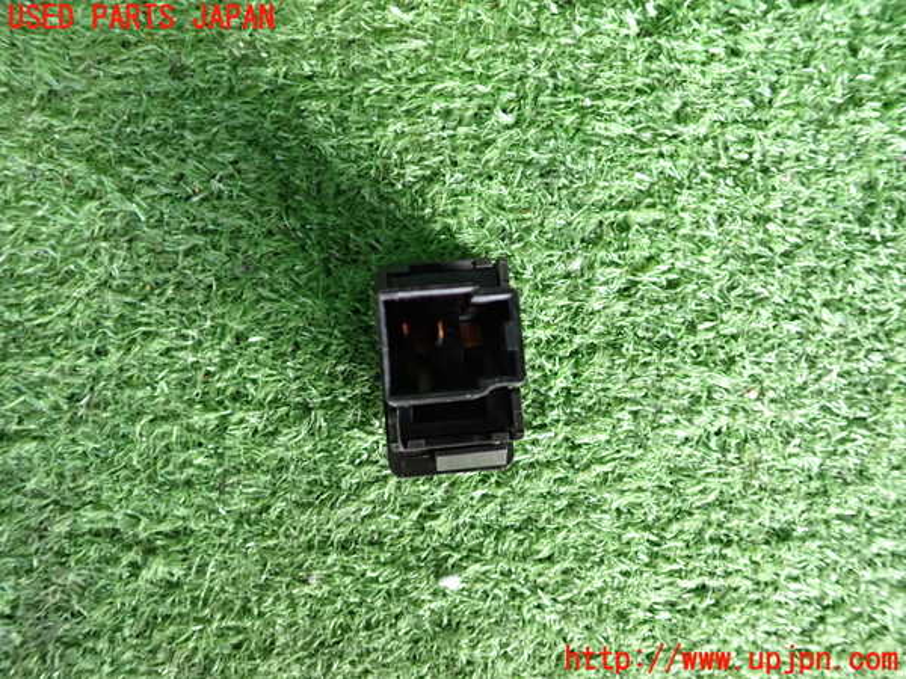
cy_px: 340
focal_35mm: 30
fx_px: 785
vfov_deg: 46.8
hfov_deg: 60.0
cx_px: 453
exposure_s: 1/30
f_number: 2.3
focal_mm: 5.4
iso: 320
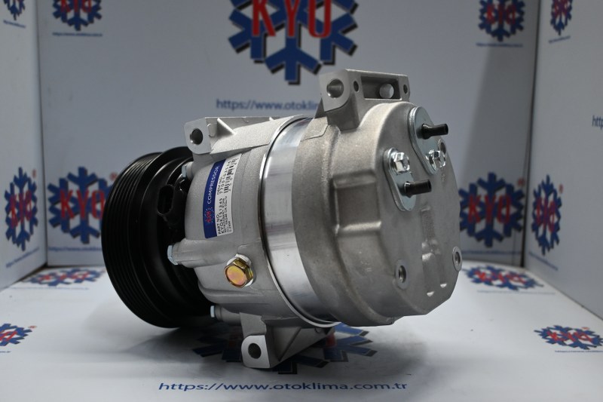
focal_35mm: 38
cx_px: 302
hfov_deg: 51.3
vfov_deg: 35.5
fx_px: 628
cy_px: 201
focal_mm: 25
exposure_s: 1/125
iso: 800
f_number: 4.2
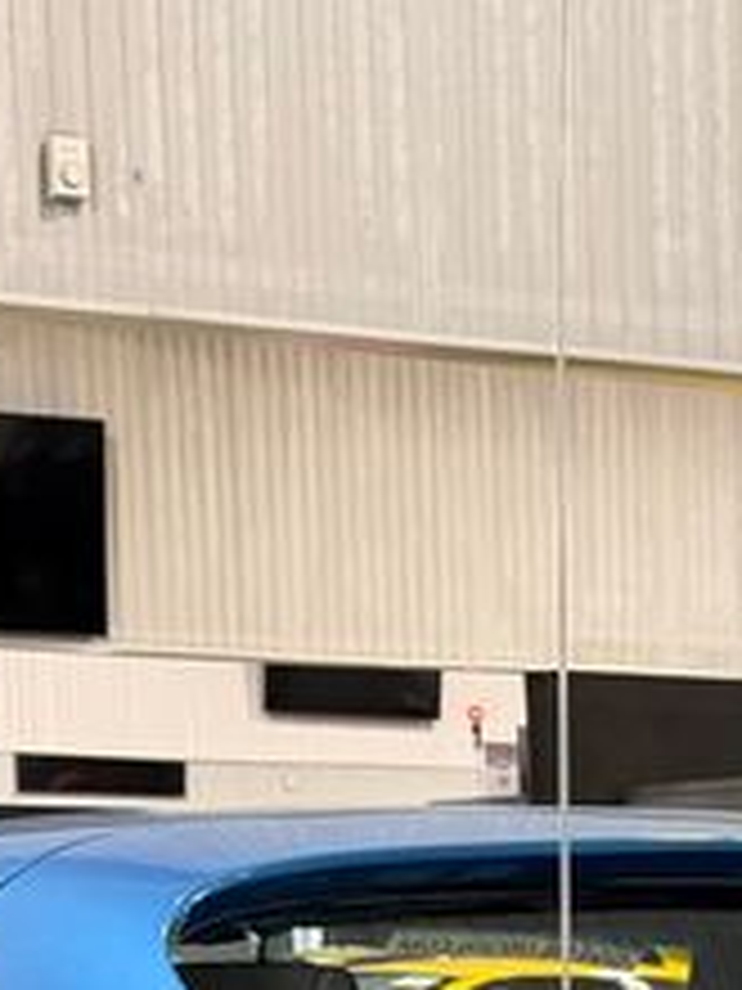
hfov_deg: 11.1
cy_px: 1656
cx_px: 877
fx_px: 3744
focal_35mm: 131
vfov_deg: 13.8
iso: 200
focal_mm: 6.76
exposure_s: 1/121
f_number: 1.78
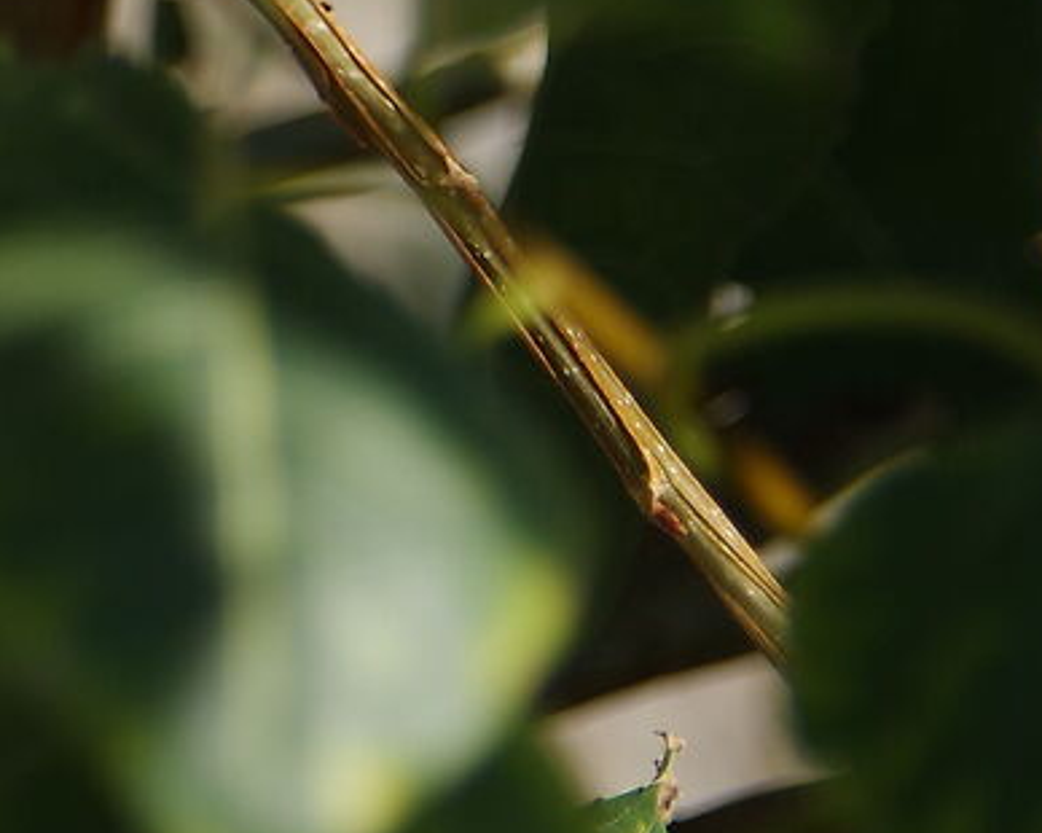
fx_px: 10388
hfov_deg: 5.5
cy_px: -766
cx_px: -1684
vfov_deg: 4.5
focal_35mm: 337
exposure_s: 1/1000
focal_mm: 58
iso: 100
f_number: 2.8
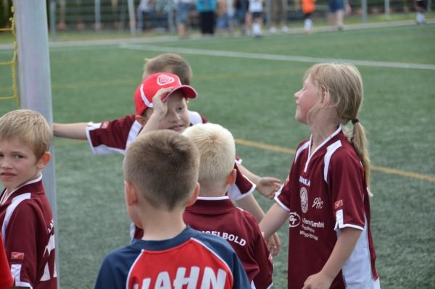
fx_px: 1720
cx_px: 218
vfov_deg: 9.6
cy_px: 144
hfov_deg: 14.4
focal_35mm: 142
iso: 400
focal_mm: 95
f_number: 5.3
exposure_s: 1/800
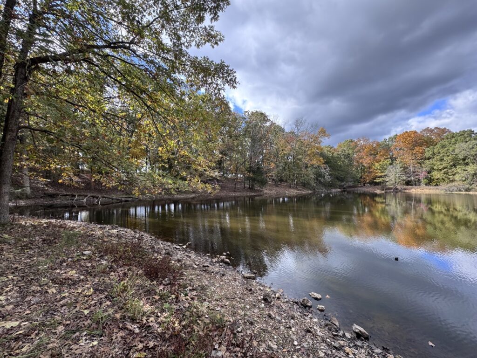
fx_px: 193
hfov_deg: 102.1
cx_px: 238
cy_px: 179
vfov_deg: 85.7
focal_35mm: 14
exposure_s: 1/247
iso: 40
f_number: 2.2
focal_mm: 2.22
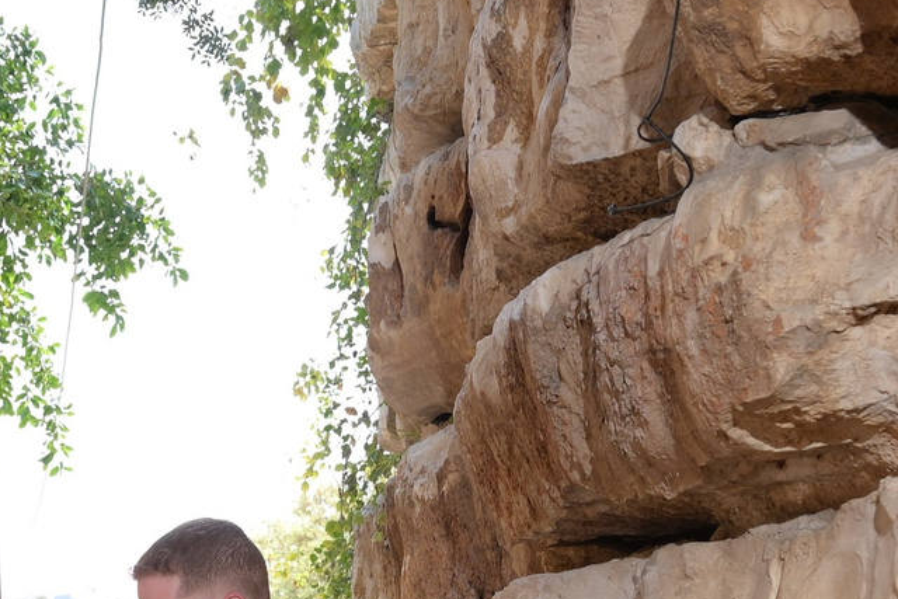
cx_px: 90
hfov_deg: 20.8
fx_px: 2395
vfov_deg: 13.5
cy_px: 863
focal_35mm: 96
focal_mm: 24
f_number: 4
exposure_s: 1/200
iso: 100
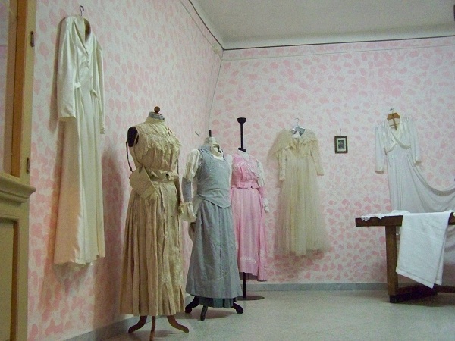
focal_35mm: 38
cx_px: 228
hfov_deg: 49.0
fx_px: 499
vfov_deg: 37.7
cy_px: 170
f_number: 2.8
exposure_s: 1/60
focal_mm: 6.3
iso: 1000
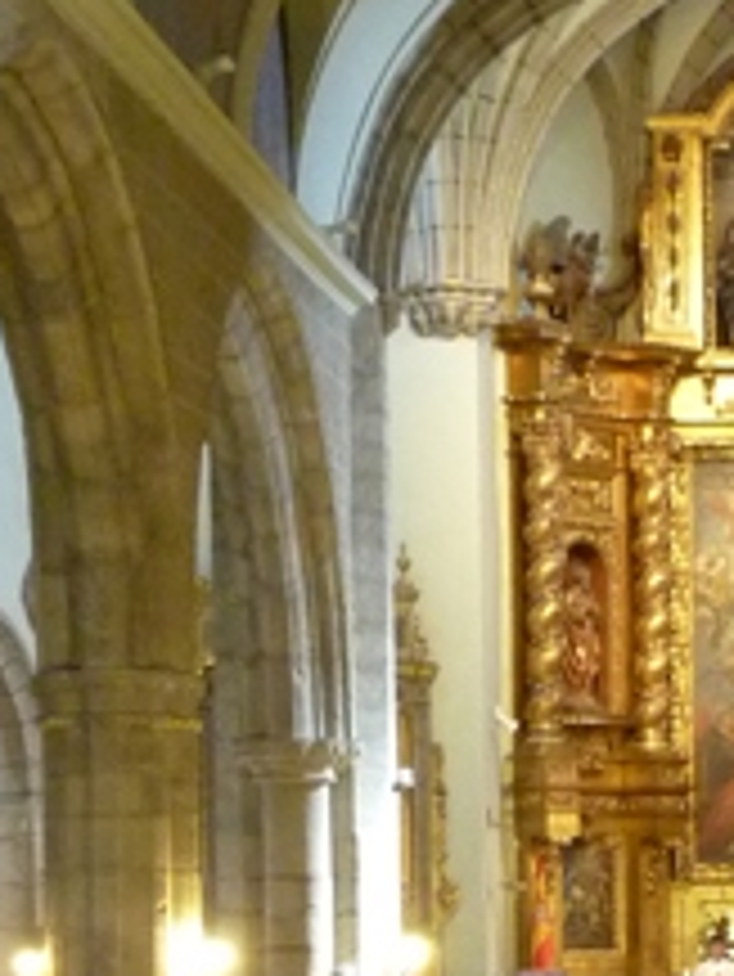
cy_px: 1016
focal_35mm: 118
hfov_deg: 12.1
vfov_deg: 16.3
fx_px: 3333
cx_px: 1013
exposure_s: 1/8
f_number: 2.8
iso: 400
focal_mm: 4.9
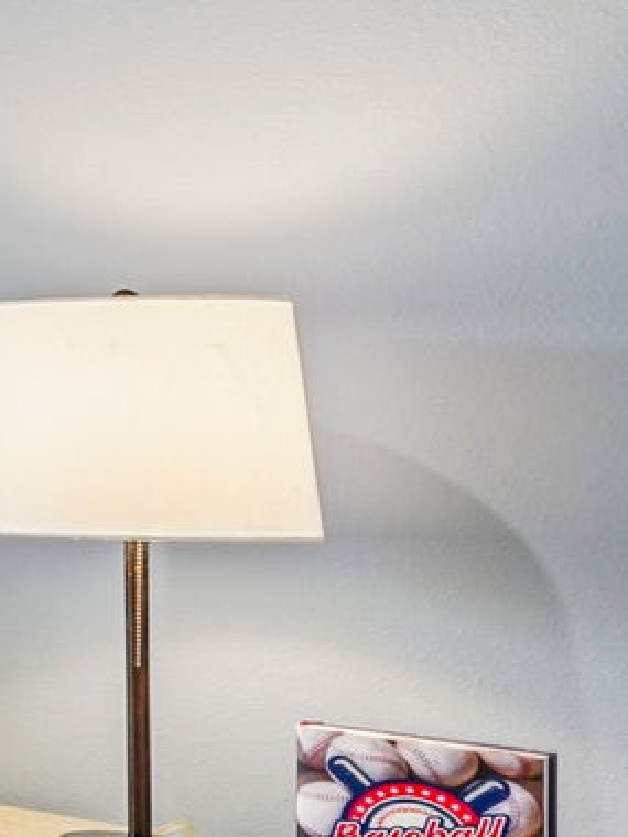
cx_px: -1578
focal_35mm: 89
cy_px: 319
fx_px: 2153
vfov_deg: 22.0
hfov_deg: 9.5
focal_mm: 16
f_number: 8
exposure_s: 1/8
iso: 400
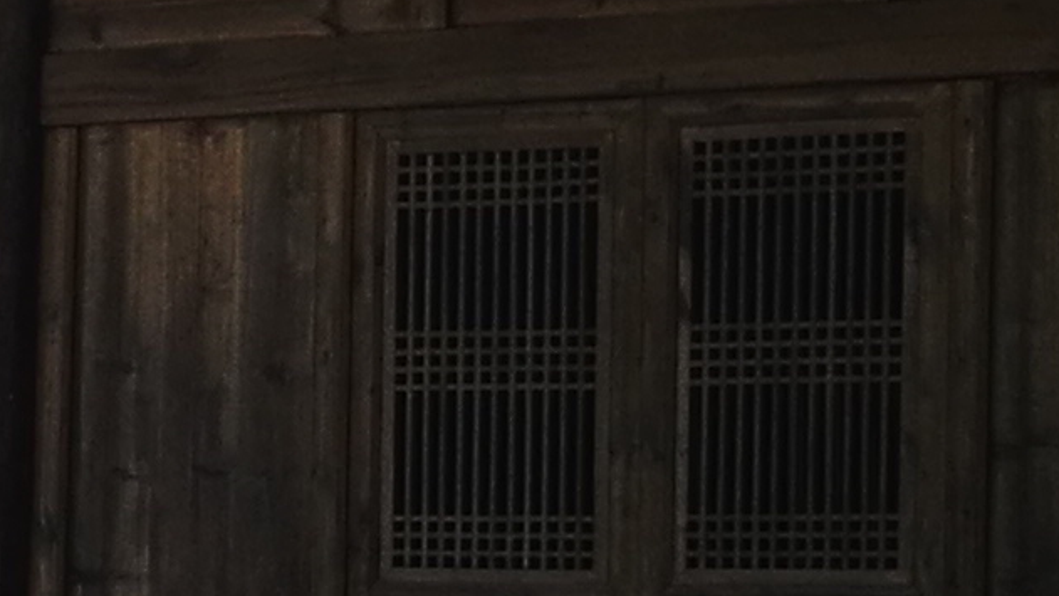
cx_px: -1173
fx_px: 5195
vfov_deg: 6.5
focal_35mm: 185
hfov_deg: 10.5
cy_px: 586
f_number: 4
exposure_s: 1/157
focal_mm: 4.5
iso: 50
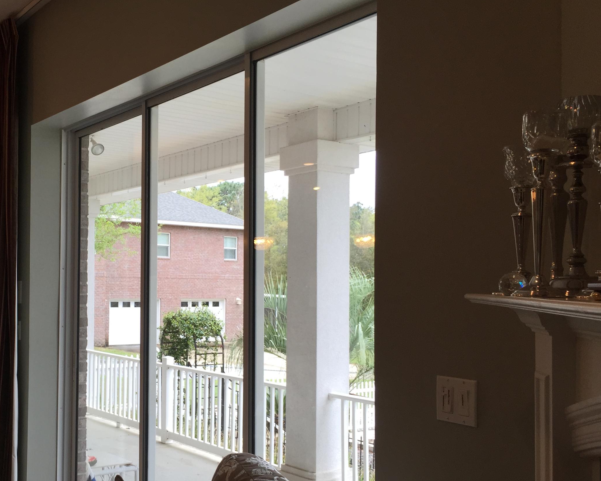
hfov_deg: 43.7
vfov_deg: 36.3
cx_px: 169
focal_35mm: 41
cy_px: 292
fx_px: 729
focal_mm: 4.15
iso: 32
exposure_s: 1/120
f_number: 2.2
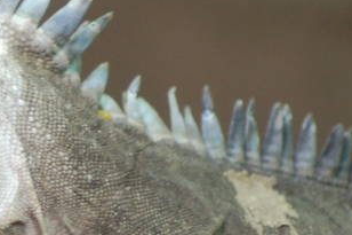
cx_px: -45
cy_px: 185
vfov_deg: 2.0
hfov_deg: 3.1
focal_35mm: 673
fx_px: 6573
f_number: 4.5
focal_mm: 135
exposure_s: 1/80
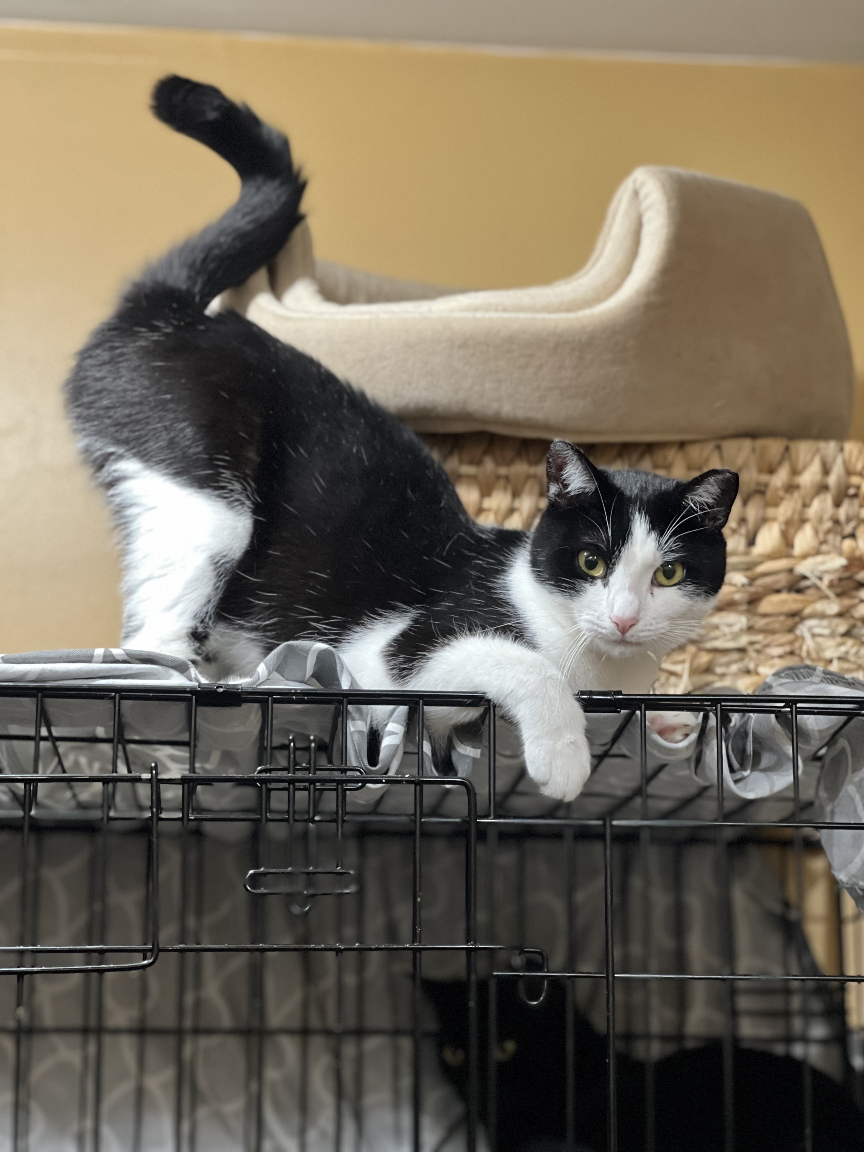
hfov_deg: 19.1
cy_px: 576
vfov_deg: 25.3
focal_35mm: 77
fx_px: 2563
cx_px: 432
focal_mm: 9
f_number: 2.8
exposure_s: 1/30
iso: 320
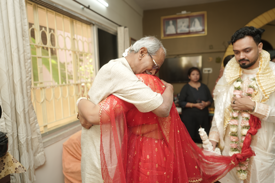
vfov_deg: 53.1
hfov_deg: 73.7
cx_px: 138
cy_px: 92
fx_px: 183
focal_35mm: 24
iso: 250
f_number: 2
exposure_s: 1/200
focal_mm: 24
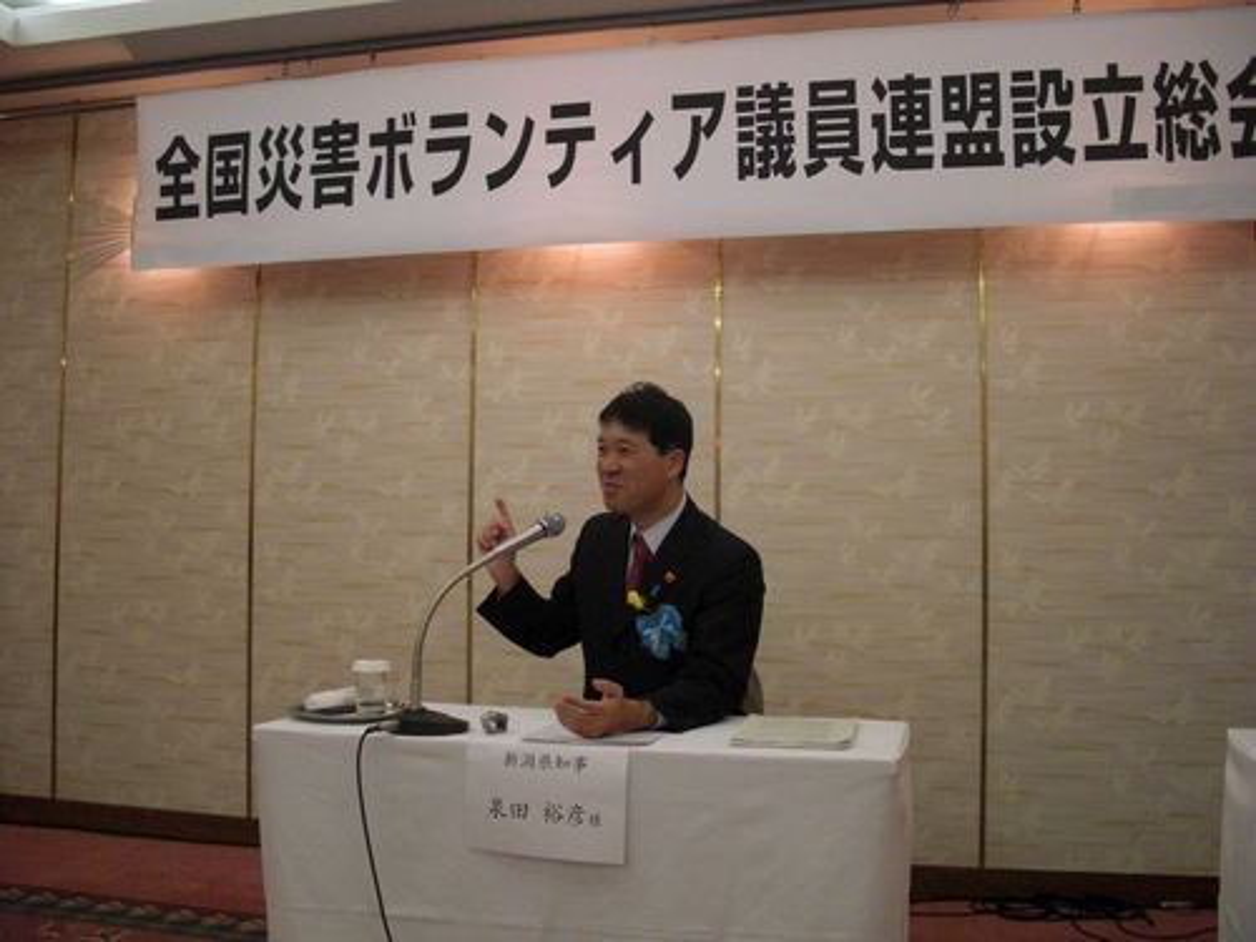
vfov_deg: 39.7
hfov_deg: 51.4
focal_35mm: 36
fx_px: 1306
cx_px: 628
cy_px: 471
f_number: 2.8
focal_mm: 6.3
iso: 400
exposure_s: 1/100
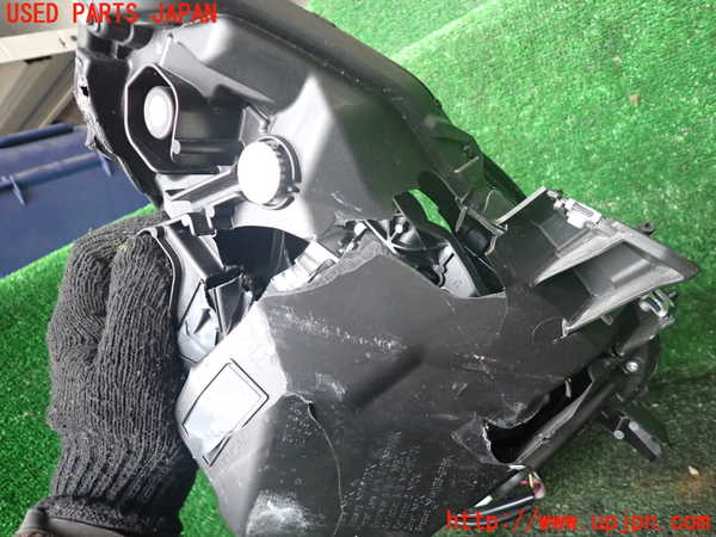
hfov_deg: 69.4
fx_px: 517
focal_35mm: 25
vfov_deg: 54.9
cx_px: 358
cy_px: 268
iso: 400
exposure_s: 1/30
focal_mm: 4.5
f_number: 2
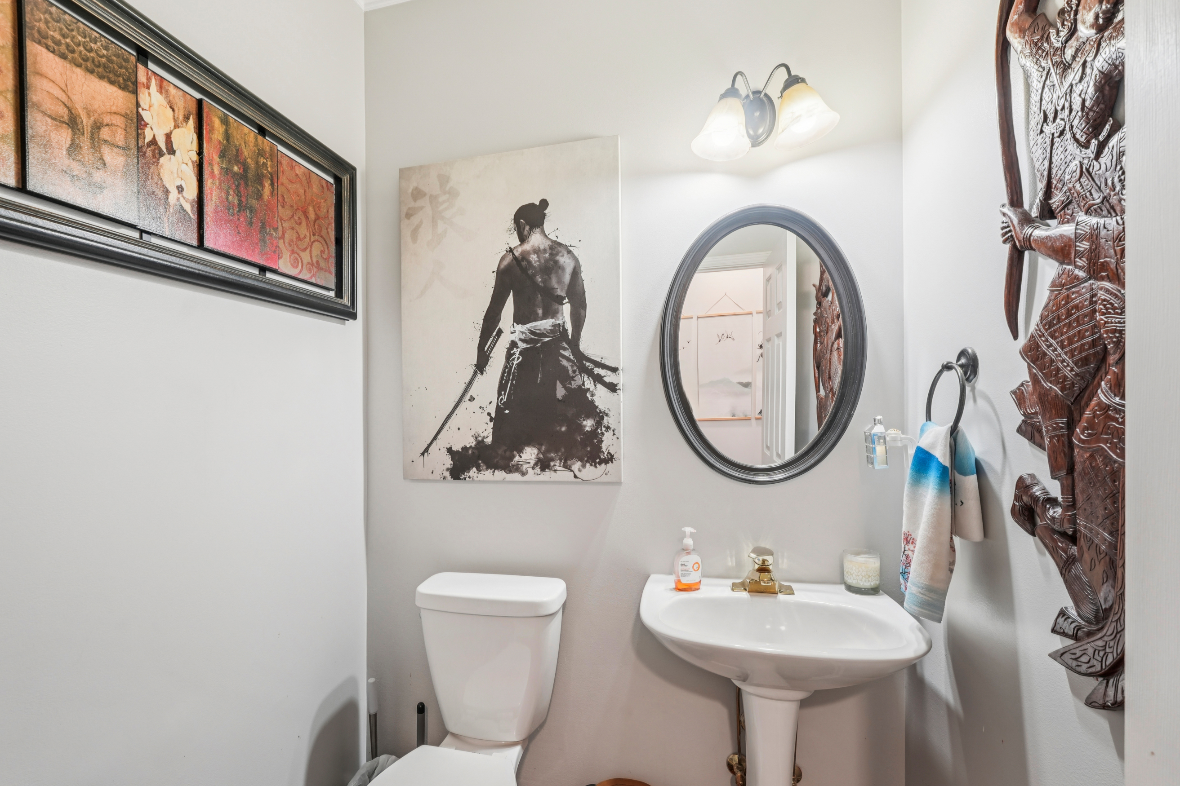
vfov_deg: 73.7
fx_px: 524
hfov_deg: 96.3
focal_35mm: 16
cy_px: 411
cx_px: 520
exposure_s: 1/5
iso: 320
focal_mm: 14
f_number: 8
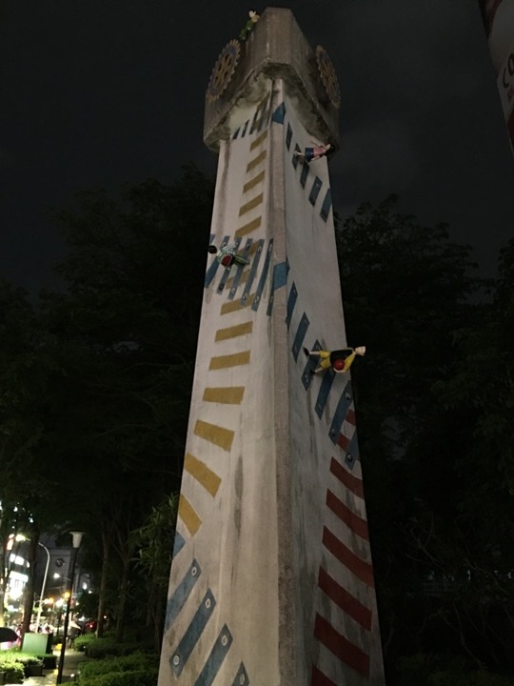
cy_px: 343
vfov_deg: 61.7
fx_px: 574
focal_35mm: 29
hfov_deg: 48.2
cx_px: 257
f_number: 2.2
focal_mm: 4.15
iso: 160
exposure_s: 1/4
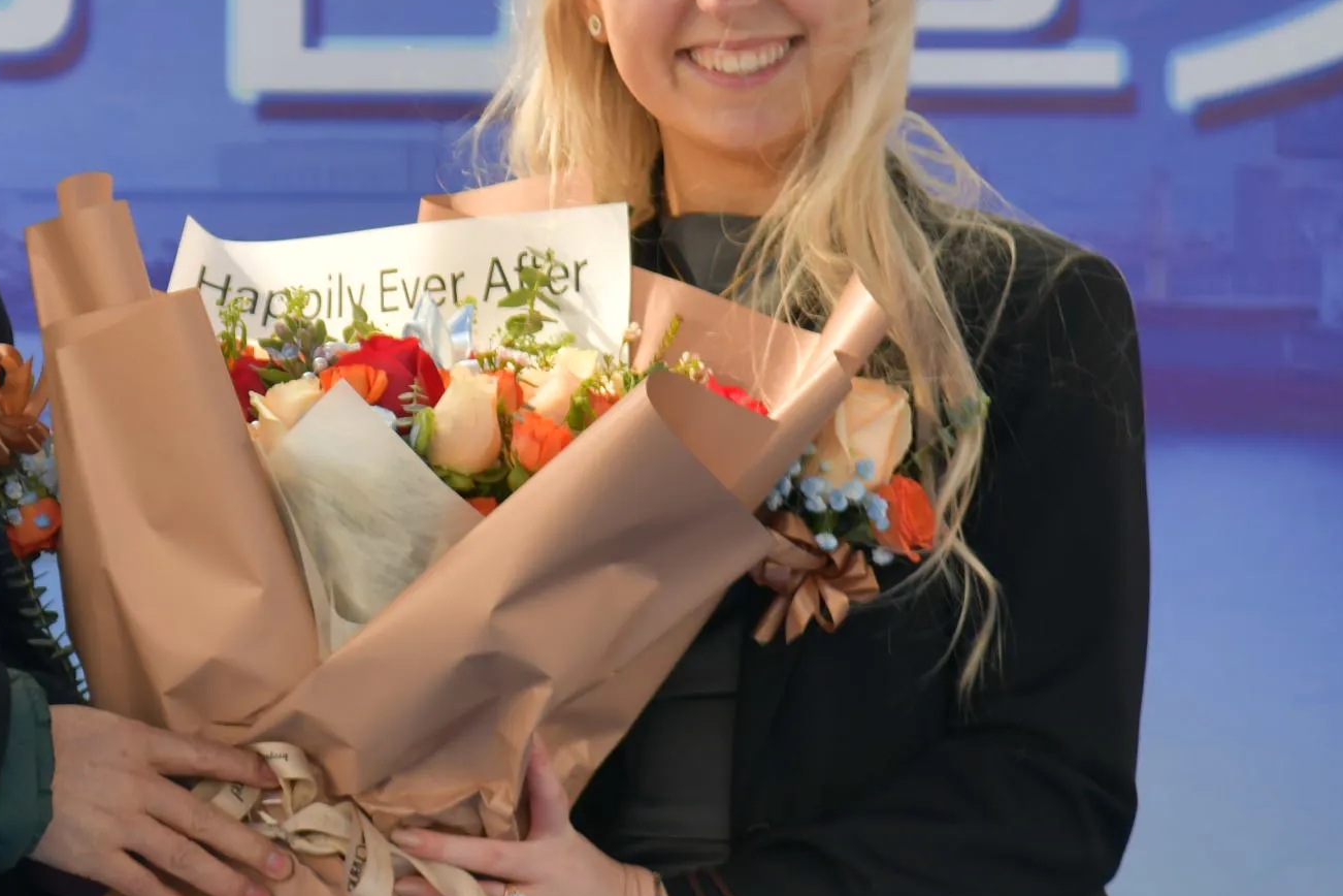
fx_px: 13242
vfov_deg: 3.9
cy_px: 256
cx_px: -91
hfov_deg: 5.8
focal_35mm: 355
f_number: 4.5
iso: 110
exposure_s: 1/400
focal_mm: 112
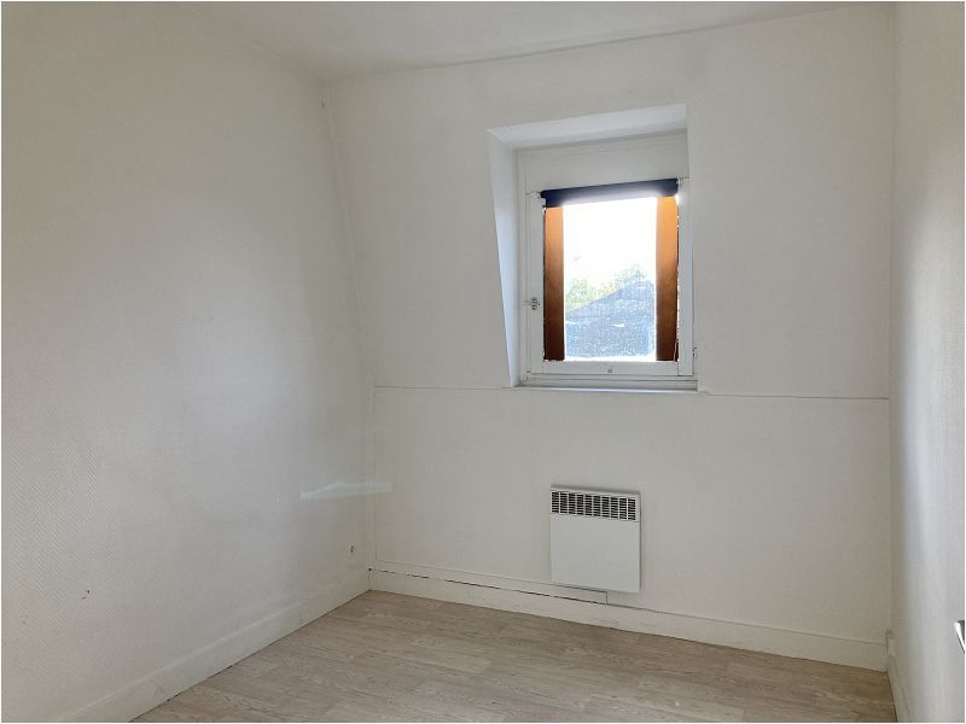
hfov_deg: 63.4
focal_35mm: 28
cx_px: 483
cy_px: 362
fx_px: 781
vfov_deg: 49.7
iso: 40
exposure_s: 1/121
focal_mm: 3.99
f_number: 1.8
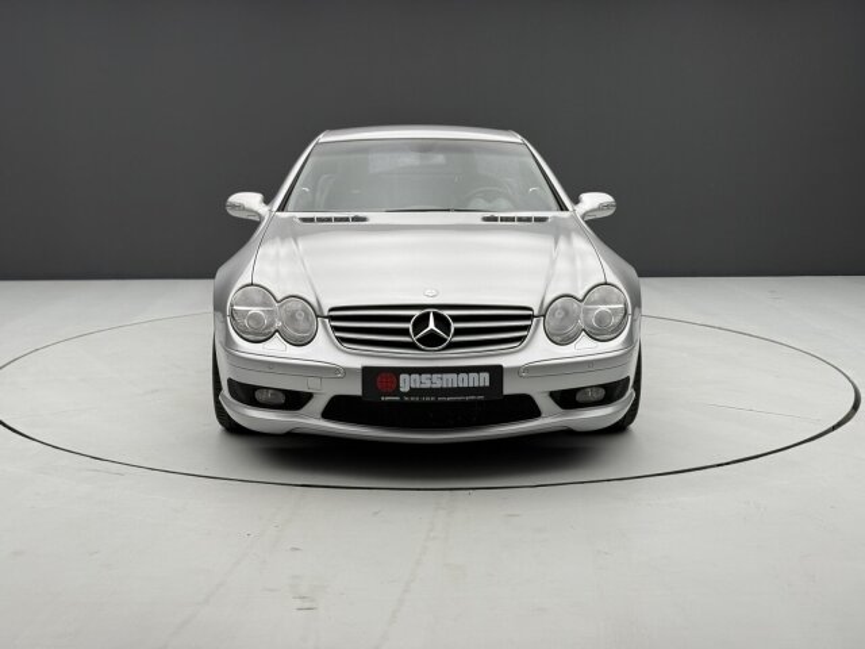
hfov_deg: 39.7
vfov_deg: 30.3
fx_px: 1199
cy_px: 324
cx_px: 432
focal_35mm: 48
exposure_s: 1/100
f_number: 1.78
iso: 80
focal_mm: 6.76
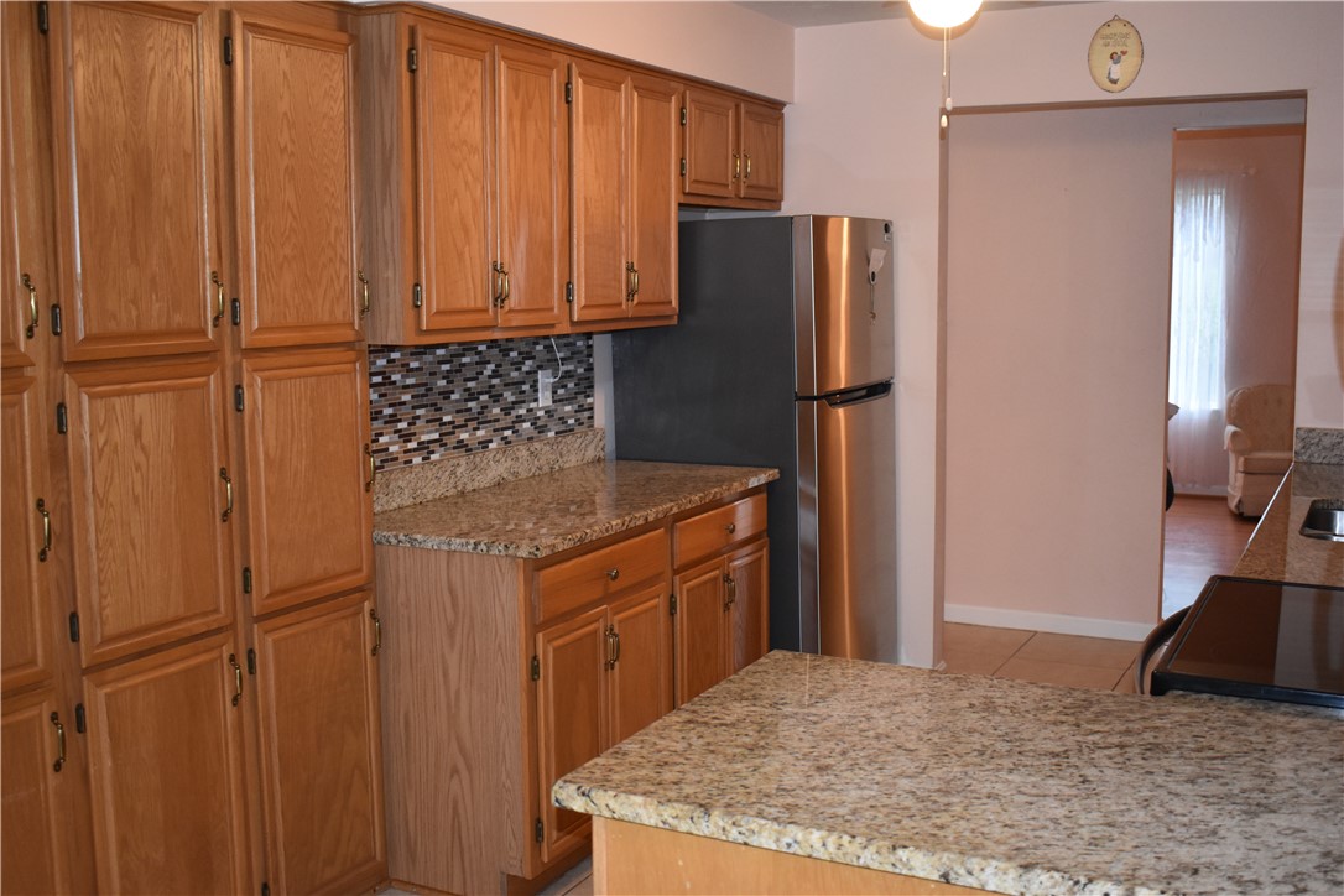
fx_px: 1400
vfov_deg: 35.5
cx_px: 672
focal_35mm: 38
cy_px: 448
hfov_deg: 51.3
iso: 1600
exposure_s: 1/60
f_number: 4
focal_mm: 25
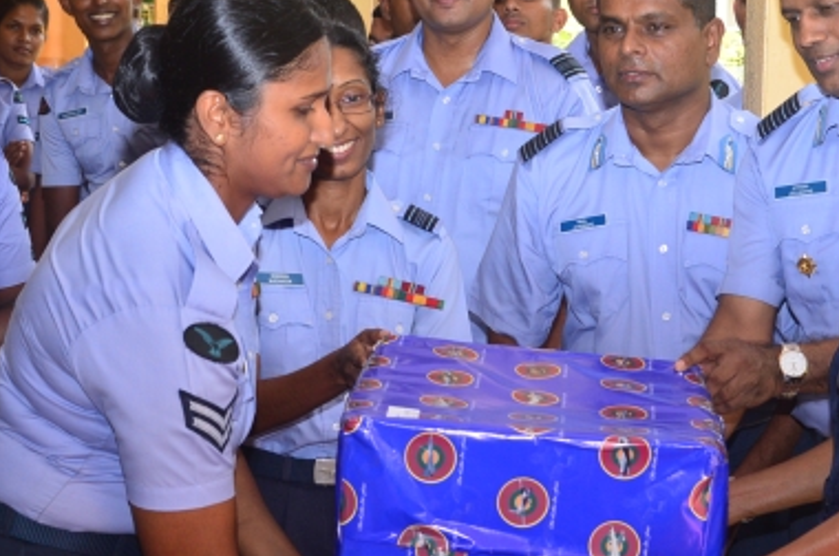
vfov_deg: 14.5
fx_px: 2187
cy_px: 284
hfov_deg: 21.6
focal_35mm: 94
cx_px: 561
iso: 400
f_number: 6.3
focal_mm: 34
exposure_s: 1/125
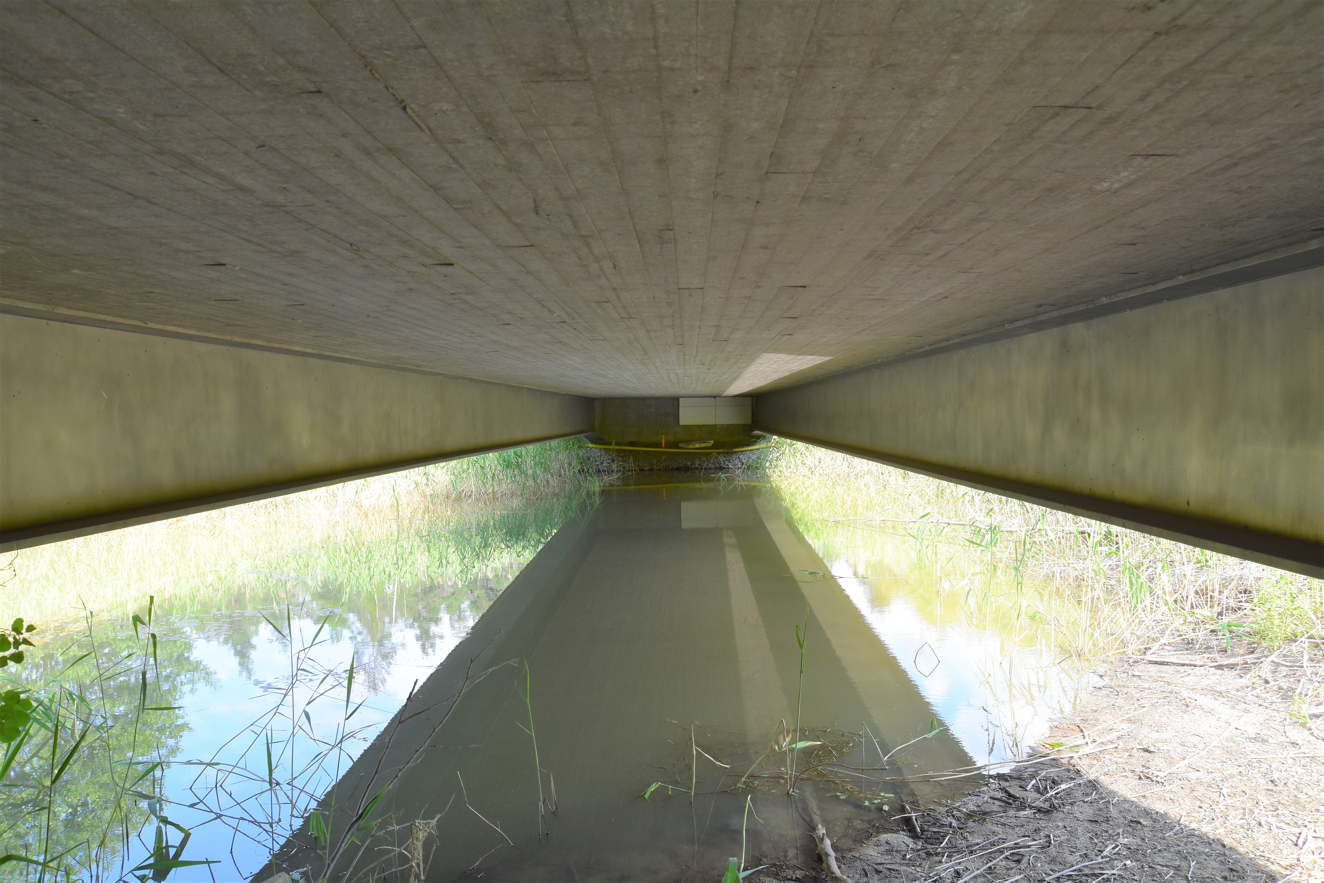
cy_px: 442
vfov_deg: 50.4
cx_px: 662
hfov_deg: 70.4
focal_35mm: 26
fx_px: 938
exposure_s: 1/125
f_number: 9
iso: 400
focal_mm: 17
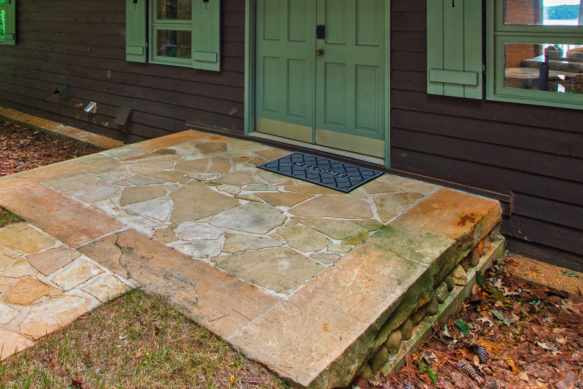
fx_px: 486
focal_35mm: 30
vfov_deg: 39.6
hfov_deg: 61.2
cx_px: 225
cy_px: 21
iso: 500
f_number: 8
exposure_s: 1/60
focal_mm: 10
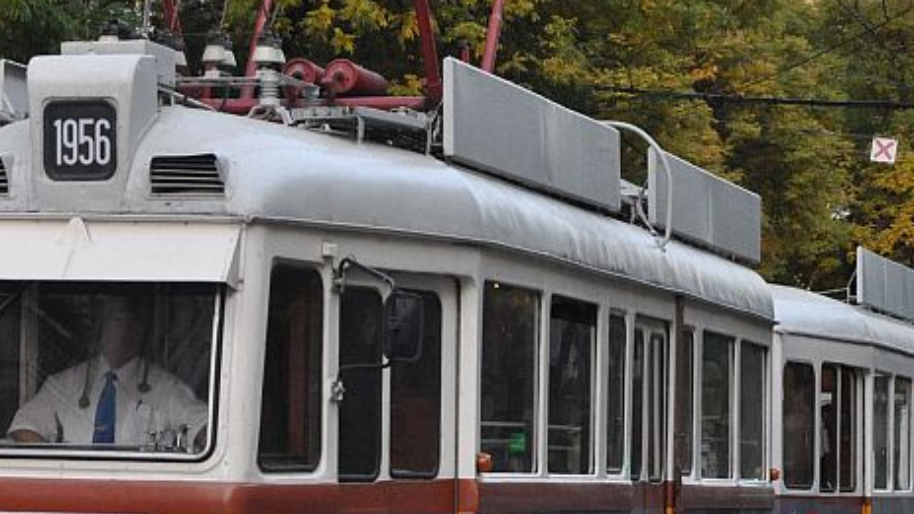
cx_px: 343
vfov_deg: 7.4
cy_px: 219
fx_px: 3955
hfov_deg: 13.2
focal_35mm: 163
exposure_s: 1/320
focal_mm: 45
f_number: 4.8
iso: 1600
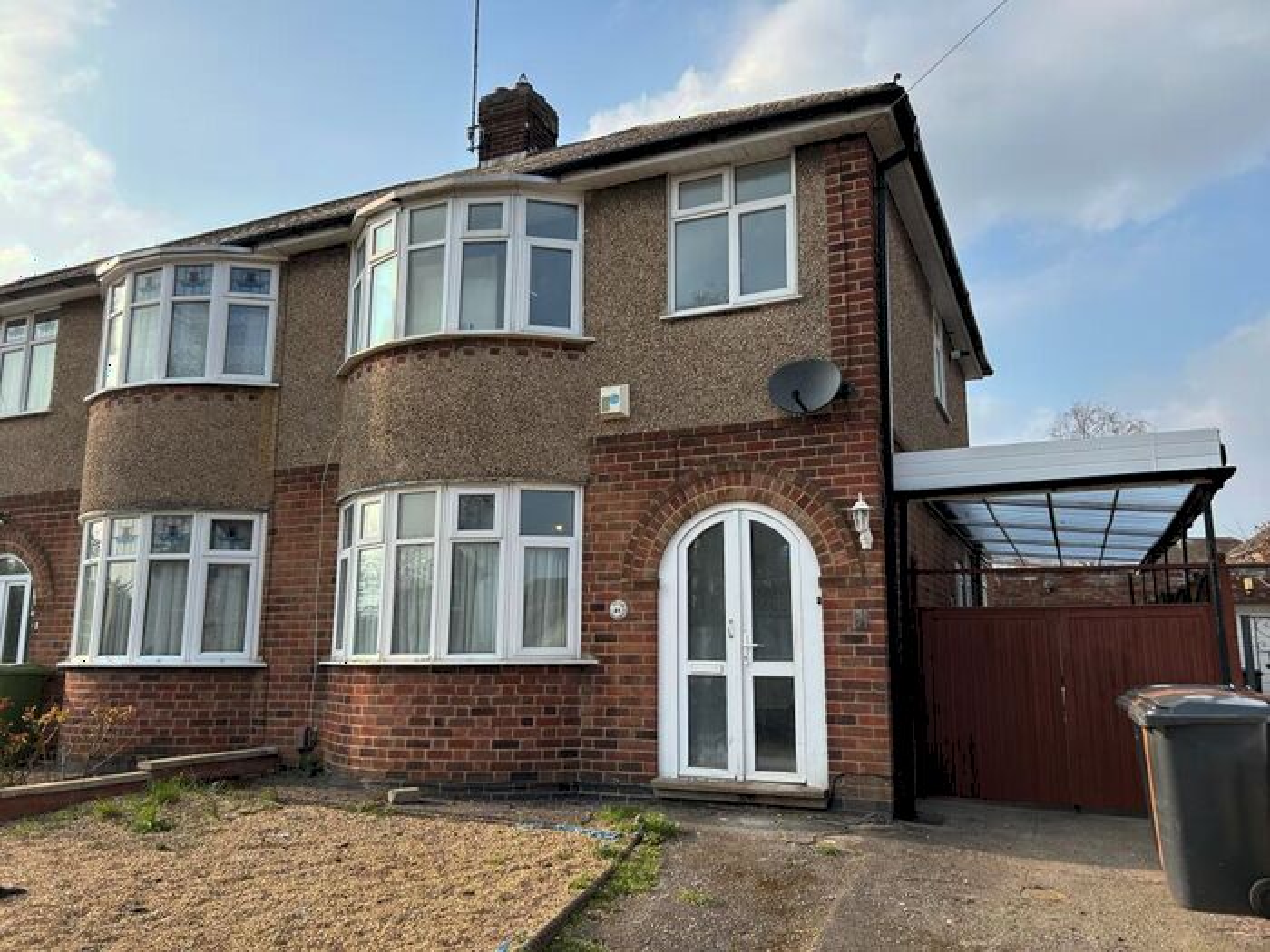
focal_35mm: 26
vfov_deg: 53.1
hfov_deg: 67.3
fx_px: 954
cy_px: 476
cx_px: 635
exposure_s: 1/2123
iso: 50
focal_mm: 5.7
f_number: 1.5
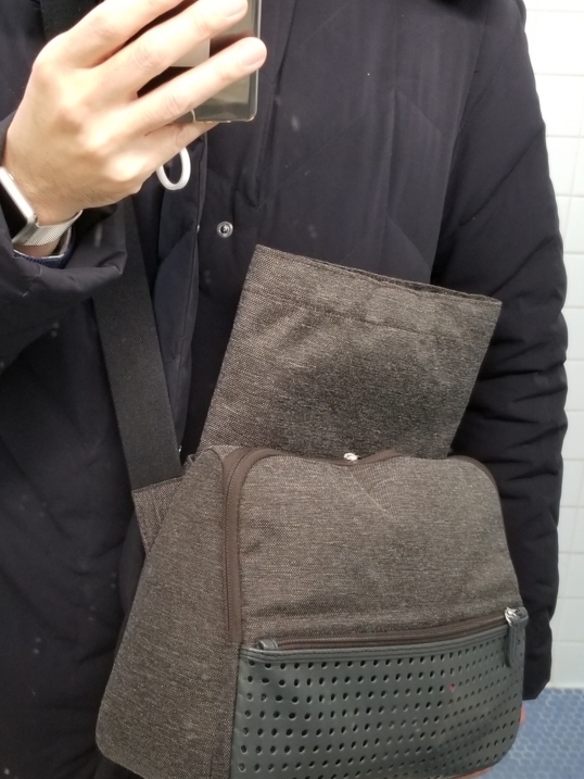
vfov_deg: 61.6
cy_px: 376
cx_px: 282
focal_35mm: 29
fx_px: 652
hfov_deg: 48.2
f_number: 1.7
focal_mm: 4.3
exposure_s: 1/33
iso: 250
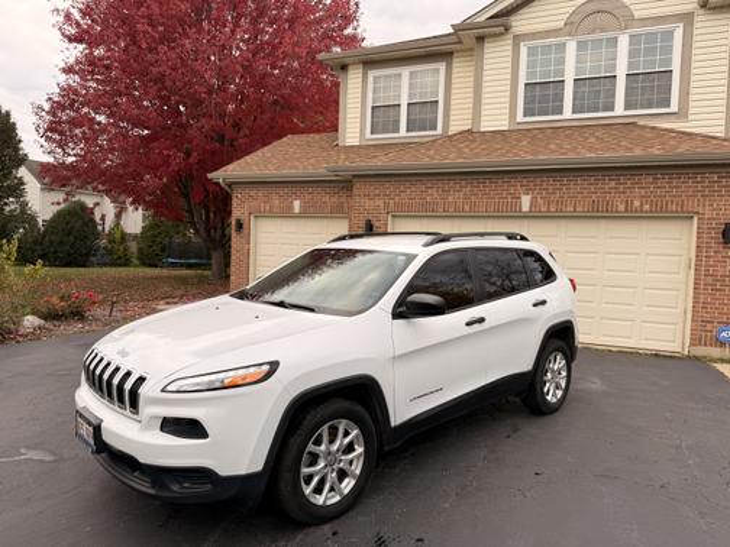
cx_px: 365
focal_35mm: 24
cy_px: 274
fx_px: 506
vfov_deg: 56.8
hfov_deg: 71.6
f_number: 1.78
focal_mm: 6.76
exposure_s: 1/376
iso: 80
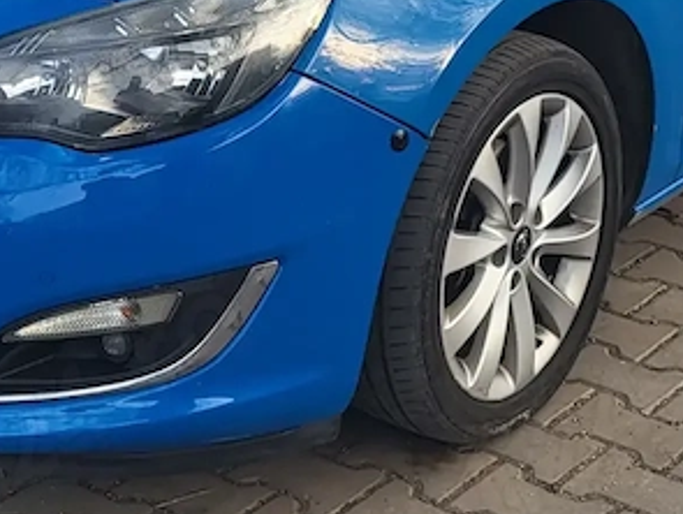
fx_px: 1738
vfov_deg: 16.2
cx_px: 262
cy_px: -74
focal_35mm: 88
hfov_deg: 22.2
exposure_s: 1/298
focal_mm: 5.4
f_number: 1.8
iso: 40
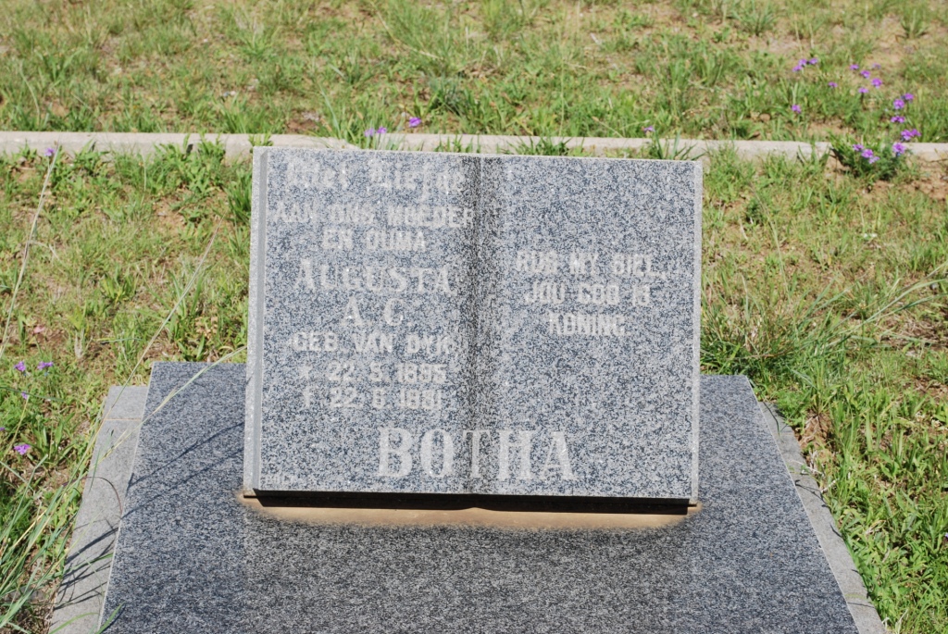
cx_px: 474
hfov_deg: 28.0
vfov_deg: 19.0
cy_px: 317
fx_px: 1898
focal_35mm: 72
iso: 100
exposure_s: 1/250
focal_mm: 48
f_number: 9
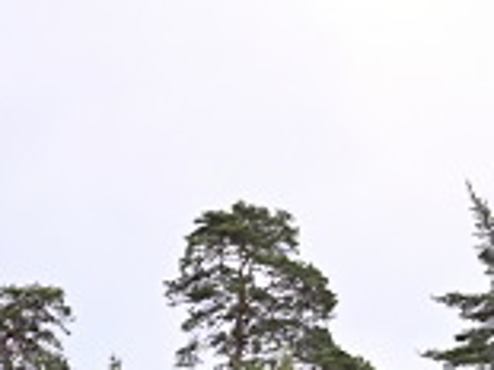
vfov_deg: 2.2
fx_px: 9440
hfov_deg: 3.0
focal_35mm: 662
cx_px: 988
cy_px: 864
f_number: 4.8
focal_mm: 112
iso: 250
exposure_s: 1/500
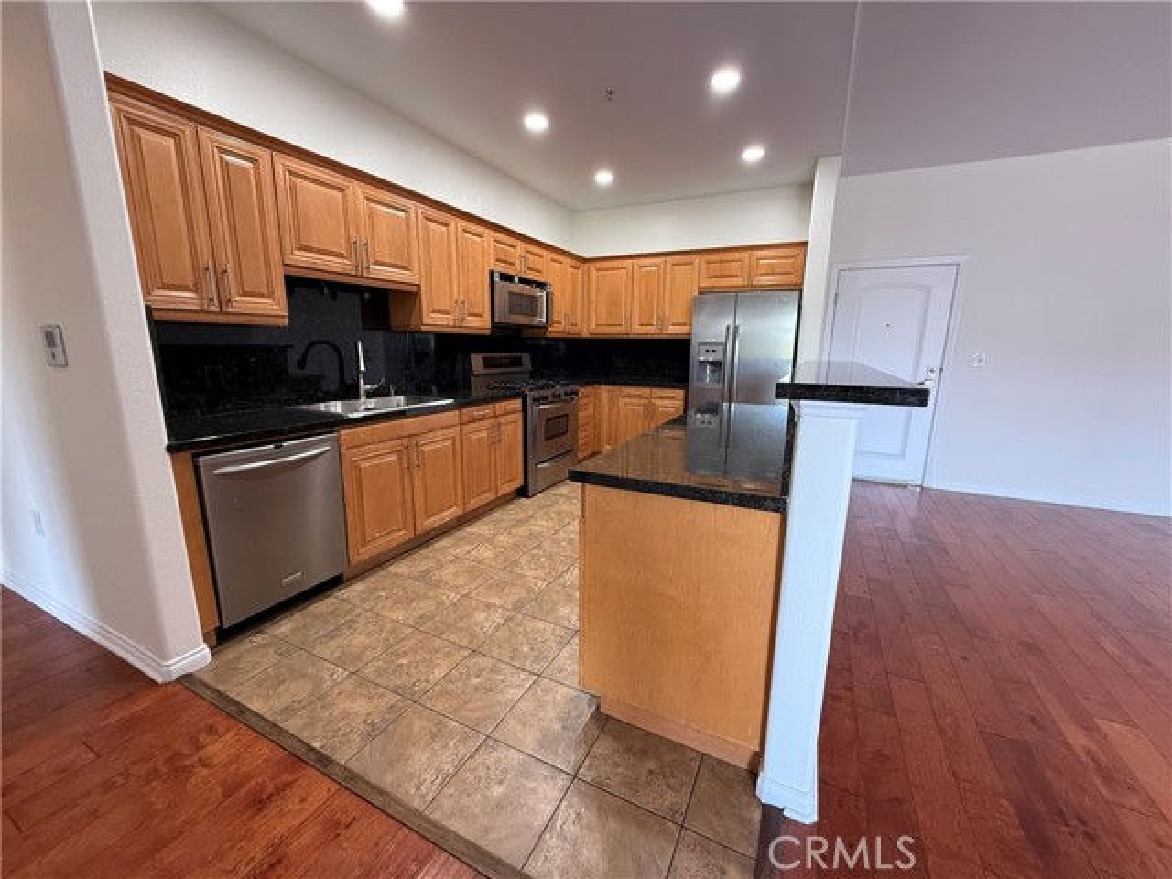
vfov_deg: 85.7
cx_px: 586
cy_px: 440
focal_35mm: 14
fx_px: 474
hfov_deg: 102.1
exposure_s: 1/60
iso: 250
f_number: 2.2
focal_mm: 2.22
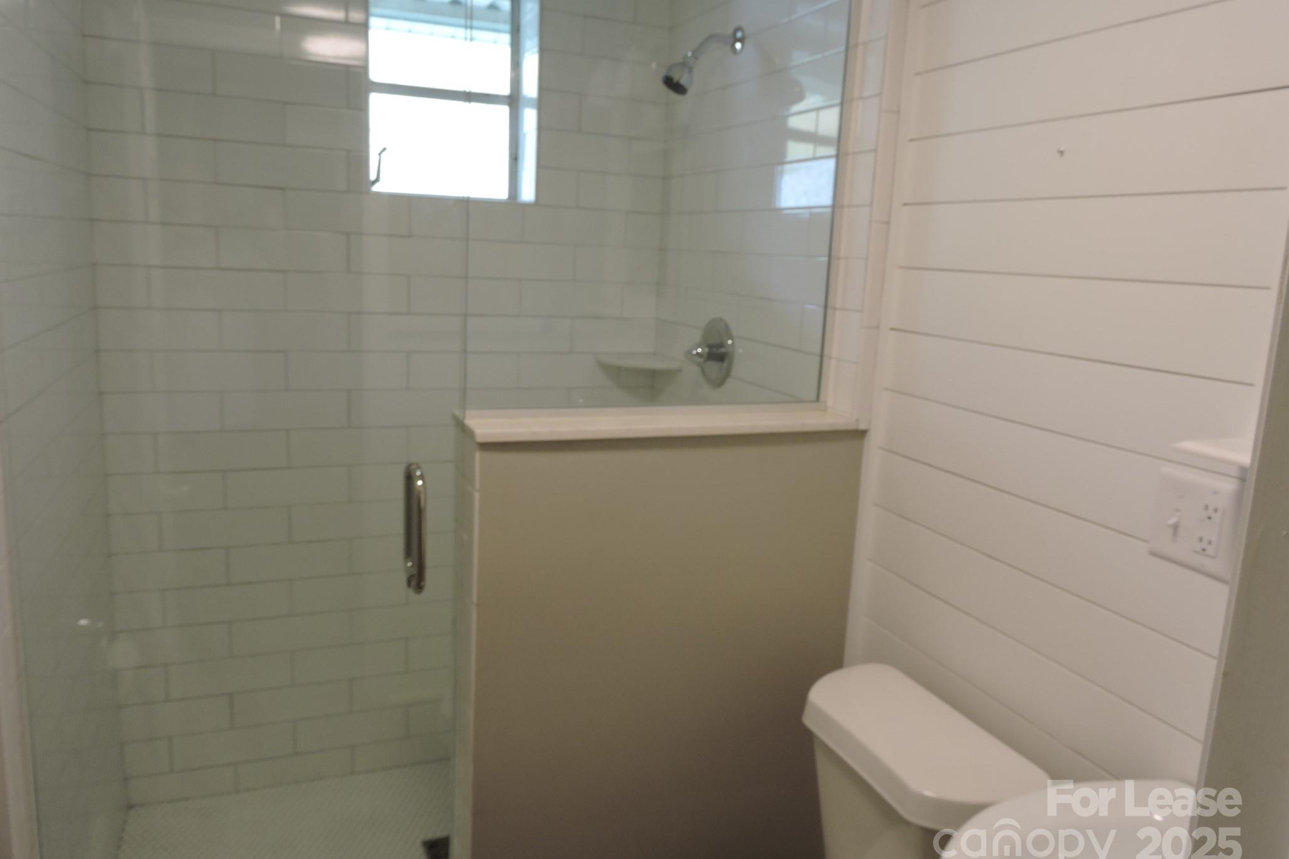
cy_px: 414
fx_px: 895
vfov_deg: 51.3
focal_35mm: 25
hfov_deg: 71.5
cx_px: 644
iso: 140
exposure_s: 1/30
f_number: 3.3
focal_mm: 4.3
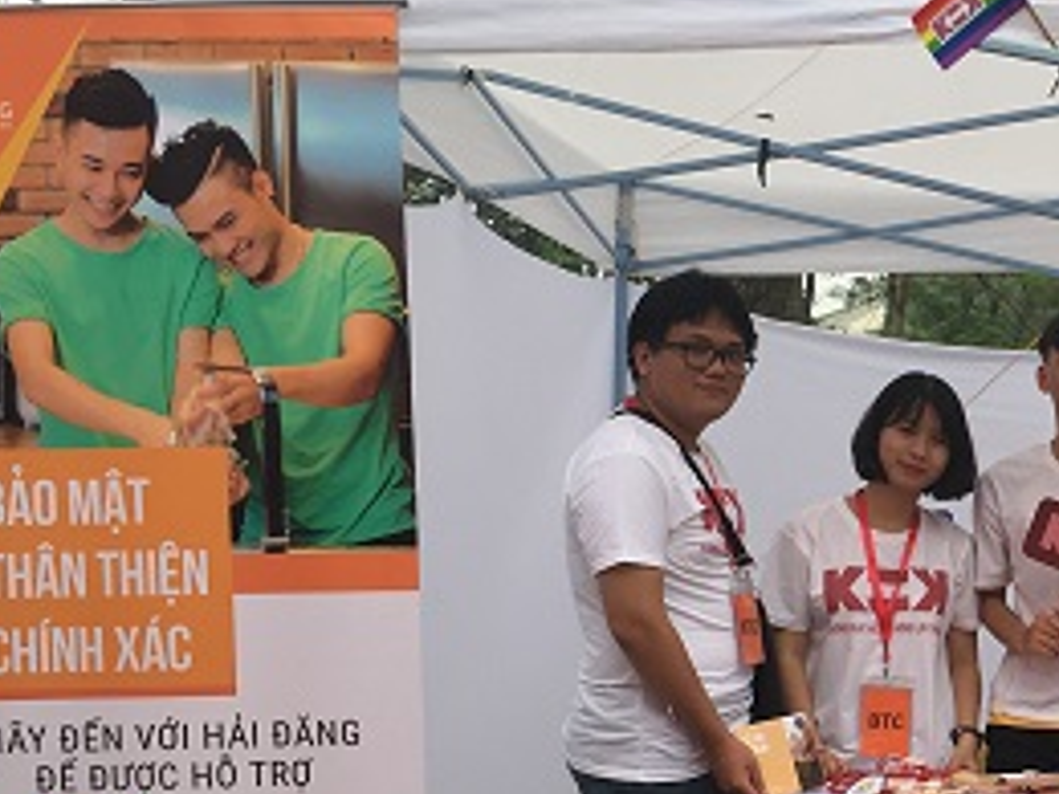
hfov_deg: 27.0
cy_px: 656
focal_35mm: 67
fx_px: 2050
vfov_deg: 21.6
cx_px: 1112
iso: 25
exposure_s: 1/434
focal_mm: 4.15
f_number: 2.2
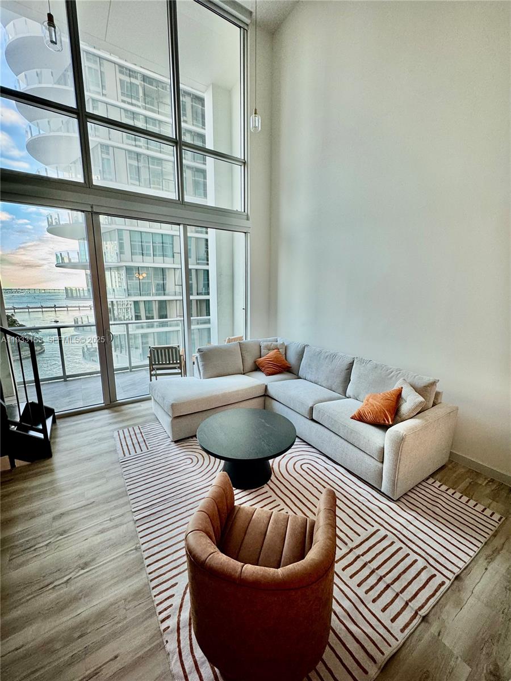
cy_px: 340
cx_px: 256
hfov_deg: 85.7
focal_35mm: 14
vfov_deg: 102.1
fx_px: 276
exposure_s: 1/120
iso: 160
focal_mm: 2.22
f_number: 2.2
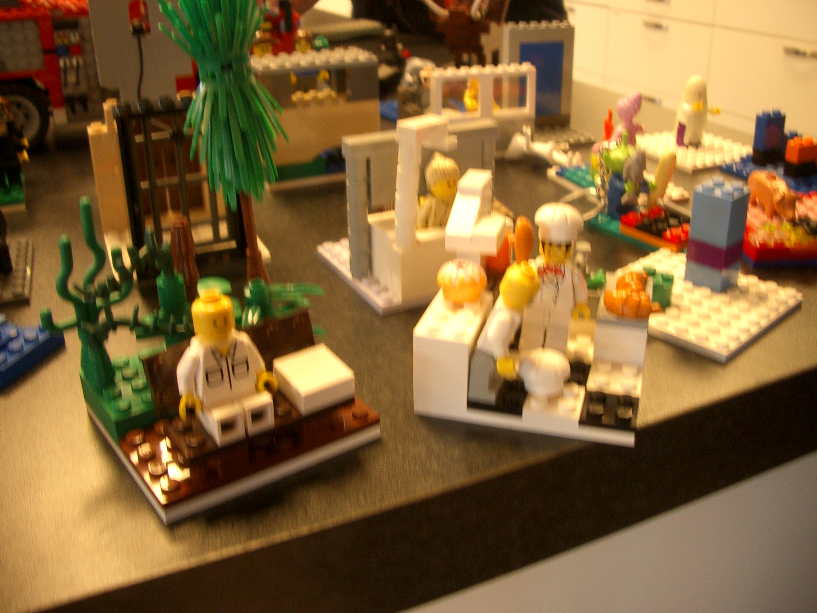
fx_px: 826
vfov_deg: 40.7
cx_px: 408
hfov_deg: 52.6
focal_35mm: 35
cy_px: 306
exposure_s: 1/13
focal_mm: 5.8
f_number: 2.6
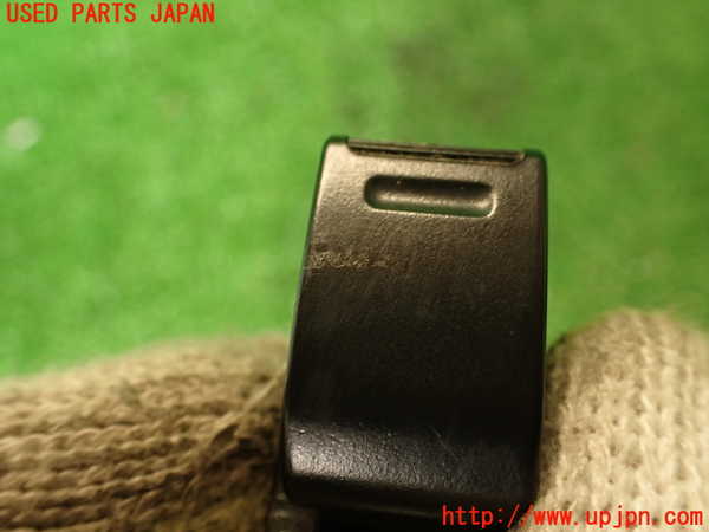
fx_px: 655
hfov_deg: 56.8
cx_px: 354
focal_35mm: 32
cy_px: 266
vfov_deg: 44.2
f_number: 2.4
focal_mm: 5.79
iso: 320
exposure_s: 1/30
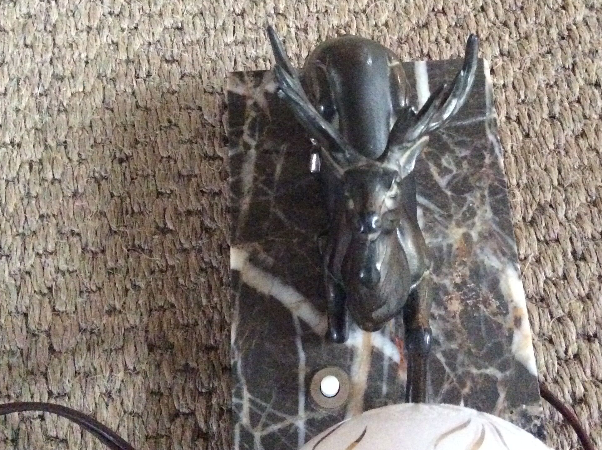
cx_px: 345
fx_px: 747
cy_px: 191
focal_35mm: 43
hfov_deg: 43.8
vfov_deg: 33.5
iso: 800
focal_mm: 3.3
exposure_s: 1/17
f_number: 2.4
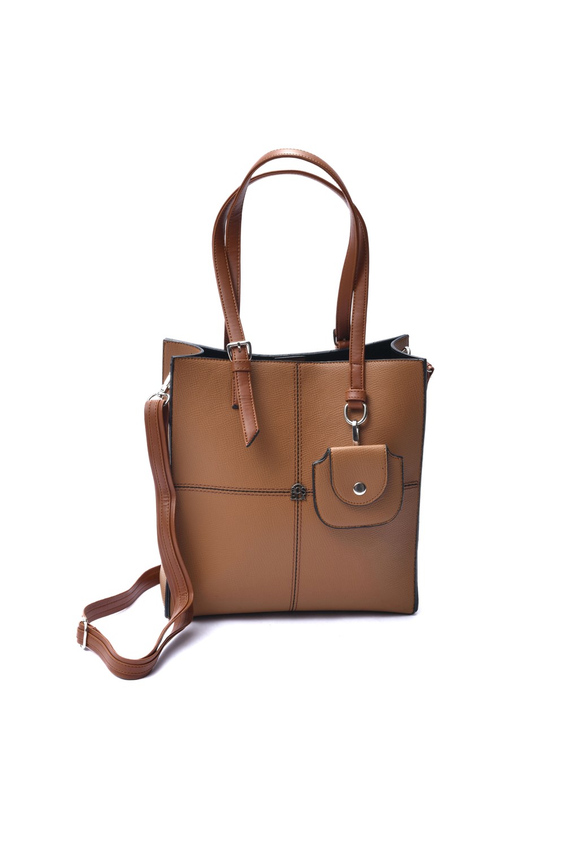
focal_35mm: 70
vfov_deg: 28.8
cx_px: 282
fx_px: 1648
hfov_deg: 19.5
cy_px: 424
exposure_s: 1/160
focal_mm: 70
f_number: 16
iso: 125
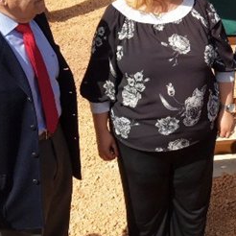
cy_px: 12
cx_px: 293
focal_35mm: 72
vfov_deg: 23.2
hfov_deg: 22.0
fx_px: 555
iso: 25
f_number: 2.2
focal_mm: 4.15
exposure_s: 1/1183
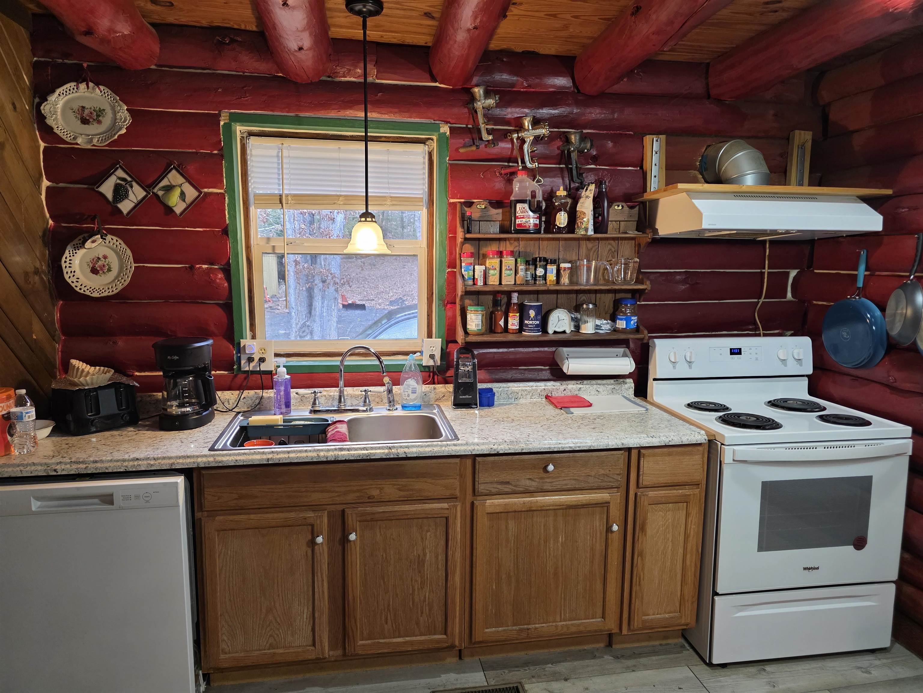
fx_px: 613
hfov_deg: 73.9
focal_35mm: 23
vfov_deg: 58.9
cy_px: 346
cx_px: 462
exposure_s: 1/120
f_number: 1.7
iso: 400
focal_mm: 6.3
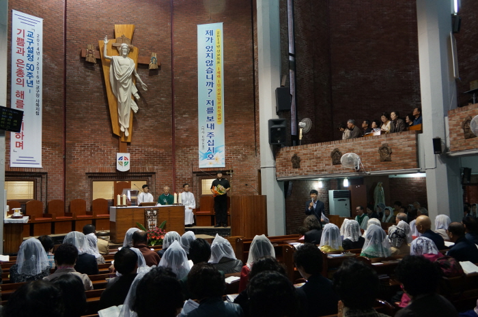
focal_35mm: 33
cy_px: 158
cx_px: 239
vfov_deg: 39.9
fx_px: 438
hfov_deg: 57.3
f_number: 4
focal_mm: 22
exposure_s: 1/60
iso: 1000
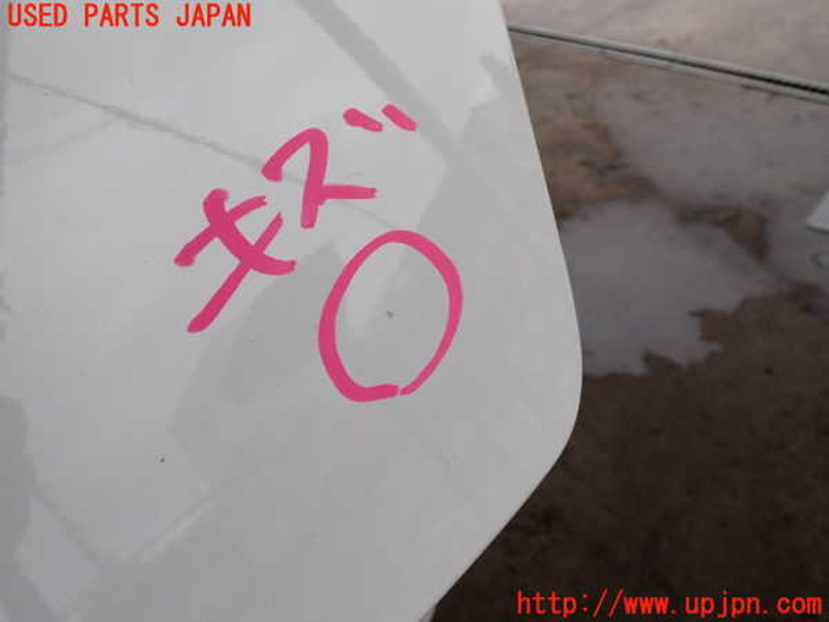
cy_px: 311
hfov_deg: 56.8
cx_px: 414
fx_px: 766
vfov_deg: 44.2
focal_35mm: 32
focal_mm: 5.79
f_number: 3.2
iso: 100
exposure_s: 1/640
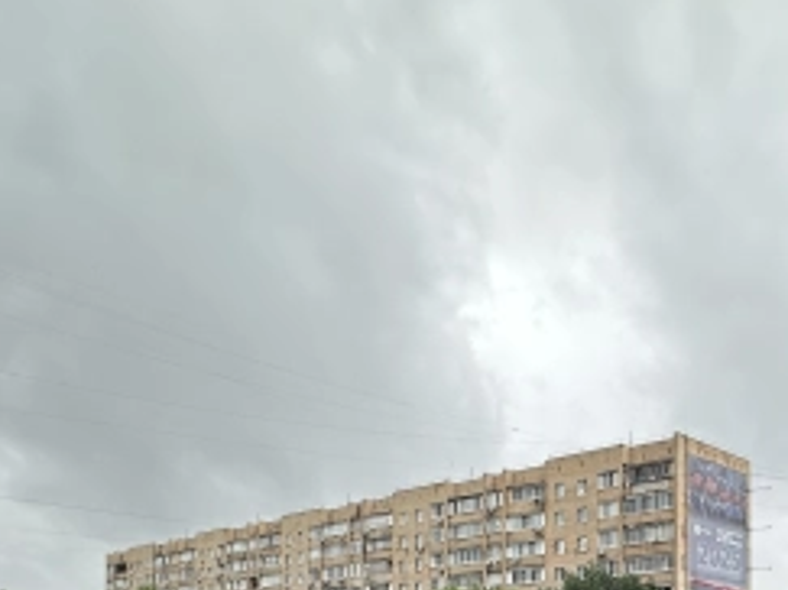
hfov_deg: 46.6
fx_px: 819
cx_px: 700
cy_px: 665
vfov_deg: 33.9
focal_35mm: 36
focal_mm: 2.22
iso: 40
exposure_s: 1/276
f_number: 2.2
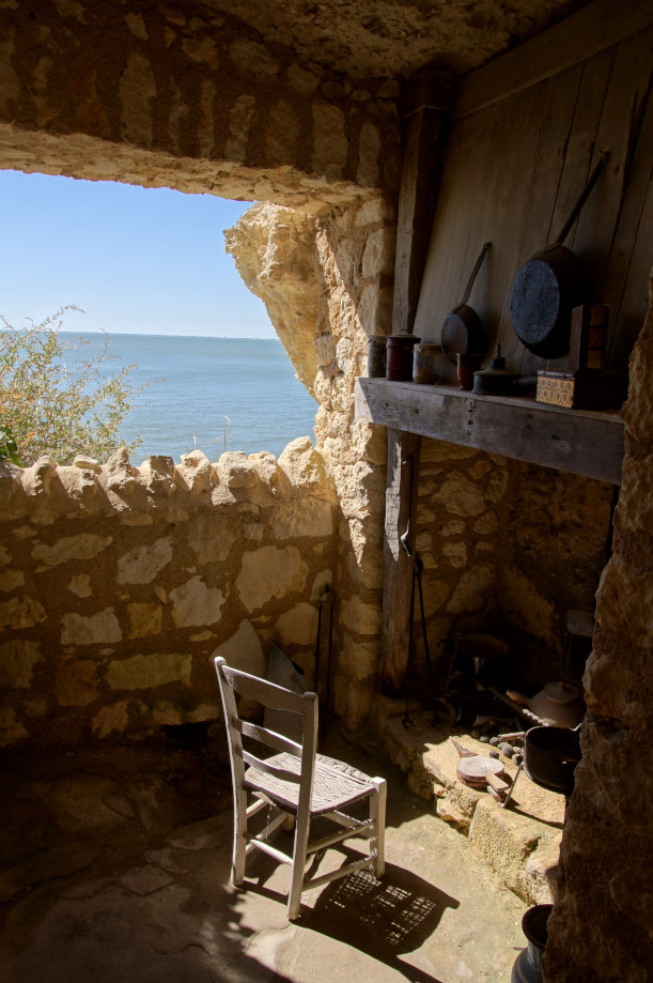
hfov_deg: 50.3
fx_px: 695
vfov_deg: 70.5
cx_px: 326
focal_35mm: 26
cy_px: 492
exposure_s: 1/125
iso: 100
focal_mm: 17
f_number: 11
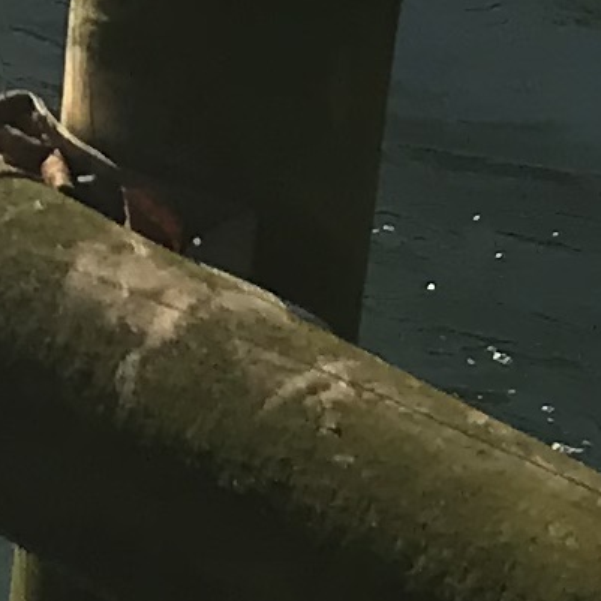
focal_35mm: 249
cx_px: -1040
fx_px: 4891
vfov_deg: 6.7
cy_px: -803
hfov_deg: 6.5
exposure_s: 1/1546
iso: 20
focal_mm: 3.99
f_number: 1.8
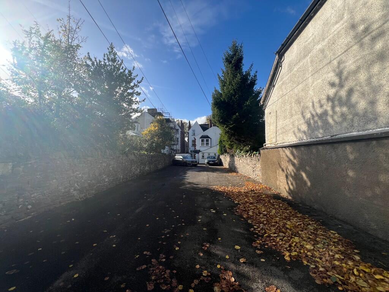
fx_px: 146
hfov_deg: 106.2
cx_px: 194
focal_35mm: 13
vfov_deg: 89.9
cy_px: 146
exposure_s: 1/1167
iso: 32
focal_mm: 1.57
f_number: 1.8
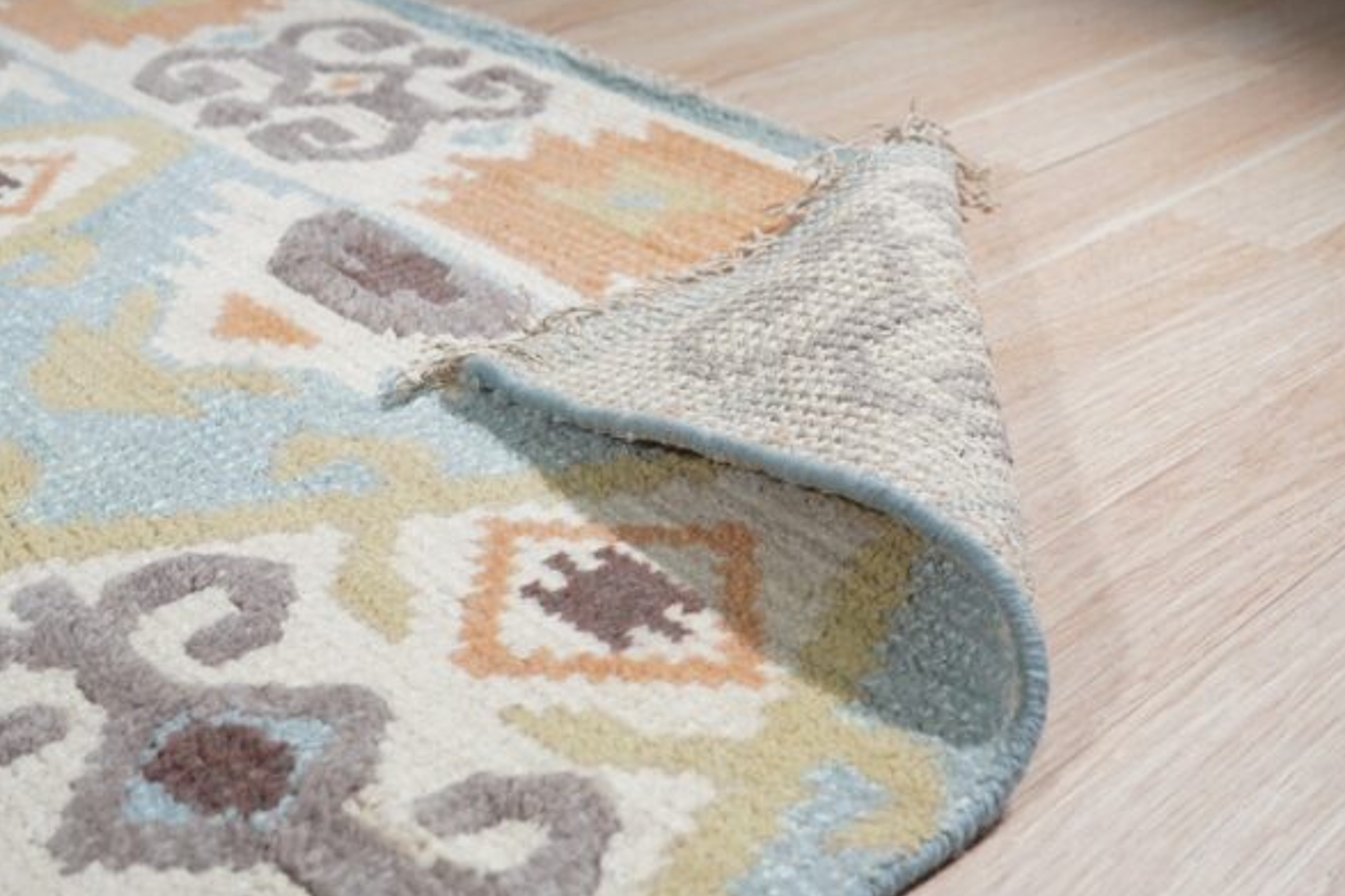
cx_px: 681
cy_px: 445
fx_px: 1718
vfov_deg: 29.2
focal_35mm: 46
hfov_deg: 42.8
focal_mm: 30
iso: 500
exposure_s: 1/250
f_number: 4.5
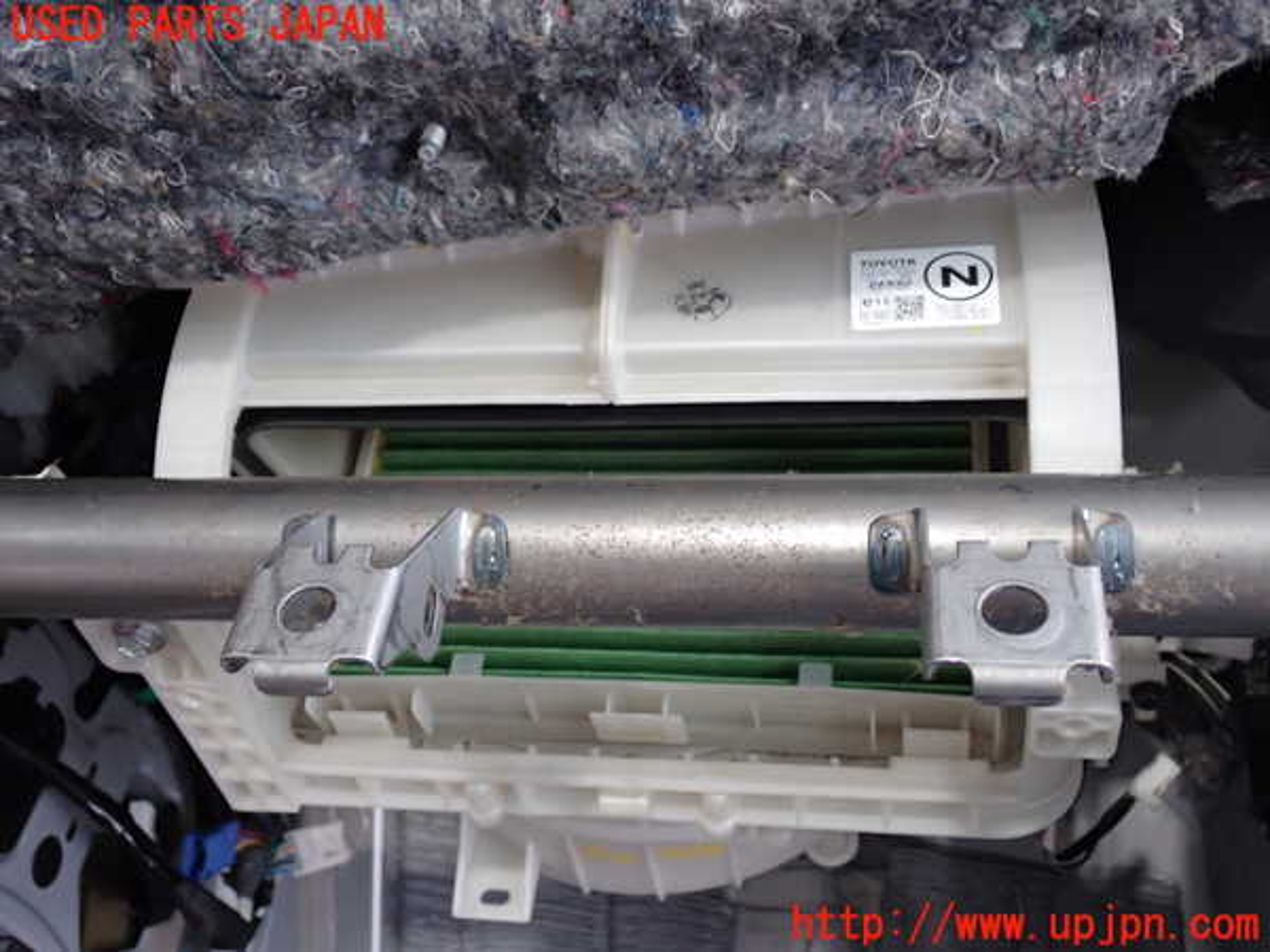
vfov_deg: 37.7
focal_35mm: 38
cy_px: 476
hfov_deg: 49.0
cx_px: 635
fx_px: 1394
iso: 400
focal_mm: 6.83
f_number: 2.7
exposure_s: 1/40
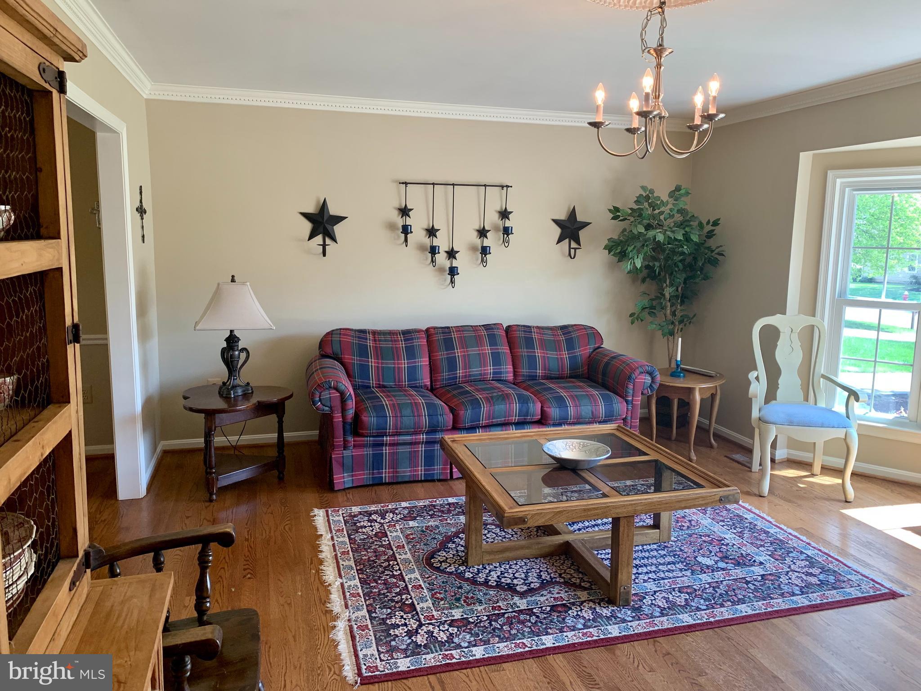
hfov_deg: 67.3
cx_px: 460
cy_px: 346
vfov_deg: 53.1
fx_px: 692
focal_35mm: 26
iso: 64
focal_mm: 4.25
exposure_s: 1/60
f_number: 1.8
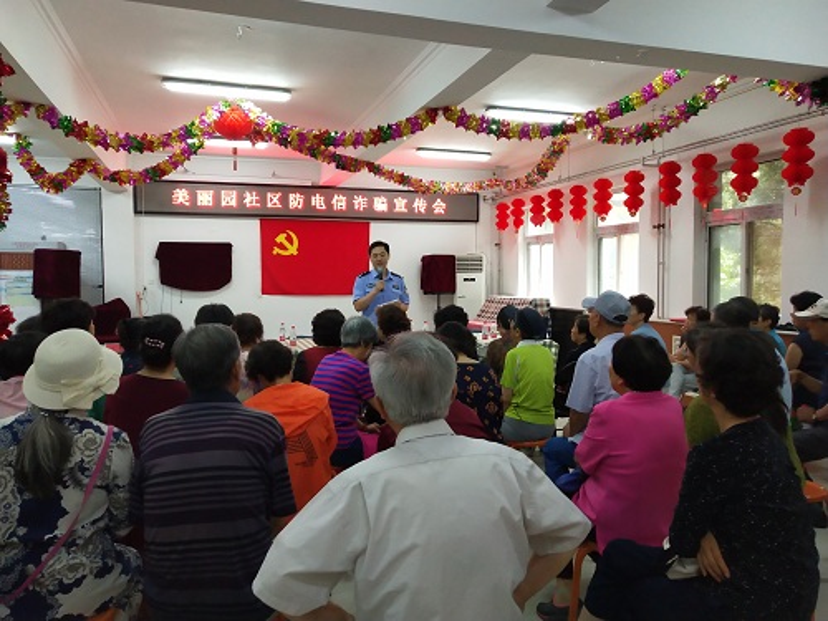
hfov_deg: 60.0
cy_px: 310
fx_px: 718
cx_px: 414
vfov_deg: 46.8
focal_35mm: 30
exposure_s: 1/50
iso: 169
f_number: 1.8
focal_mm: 3.95
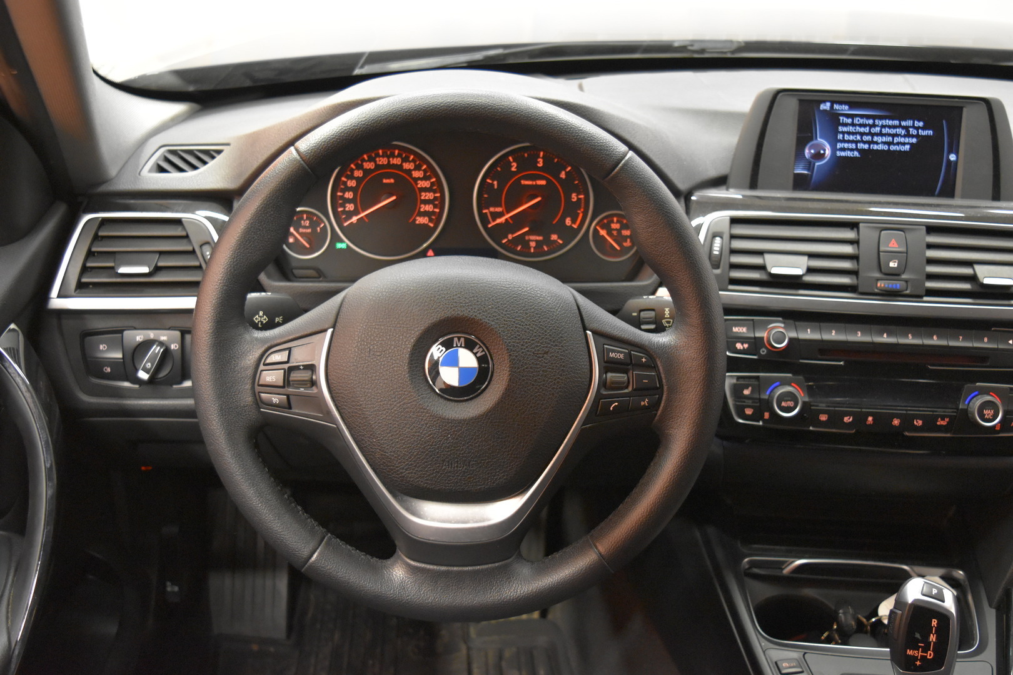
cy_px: 338
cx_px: 506
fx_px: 1182
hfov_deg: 46.4
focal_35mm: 42
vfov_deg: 31.9
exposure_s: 1/60
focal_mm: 28
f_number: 4.2
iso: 3200
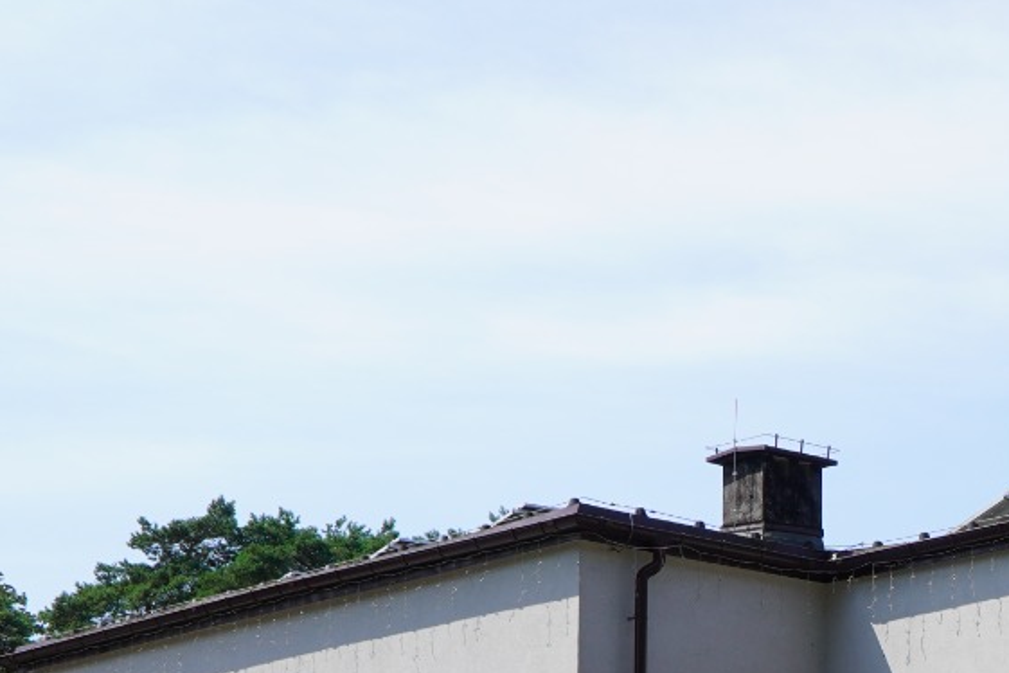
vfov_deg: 17.0
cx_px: 1022
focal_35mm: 78
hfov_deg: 24.7
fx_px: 2186
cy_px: 704
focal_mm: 18
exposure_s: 1/160
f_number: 10
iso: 100
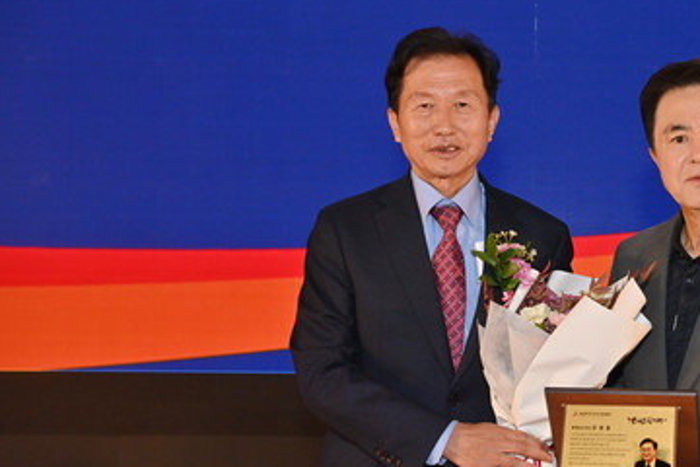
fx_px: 1167
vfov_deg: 22.6
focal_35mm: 60
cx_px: 581
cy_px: 191
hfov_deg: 32.3
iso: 800
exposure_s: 1/250
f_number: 5
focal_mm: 36
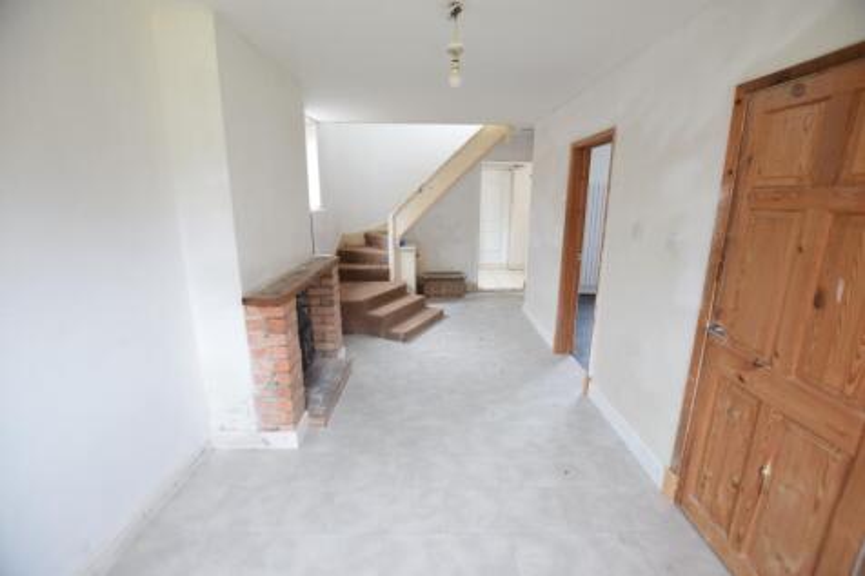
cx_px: 432
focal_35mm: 15
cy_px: 288
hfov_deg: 100.4
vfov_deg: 77.3
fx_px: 360
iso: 800
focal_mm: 10
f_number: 3.5
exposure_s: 1/50
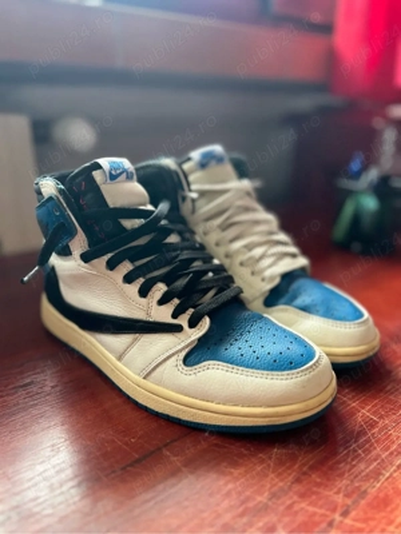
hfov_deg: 53.1
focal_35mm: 26
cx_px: 200
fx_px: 402
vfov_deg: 67.3
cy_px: 267
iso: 125
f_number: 1.5
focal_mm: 5.7
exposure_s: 1/104
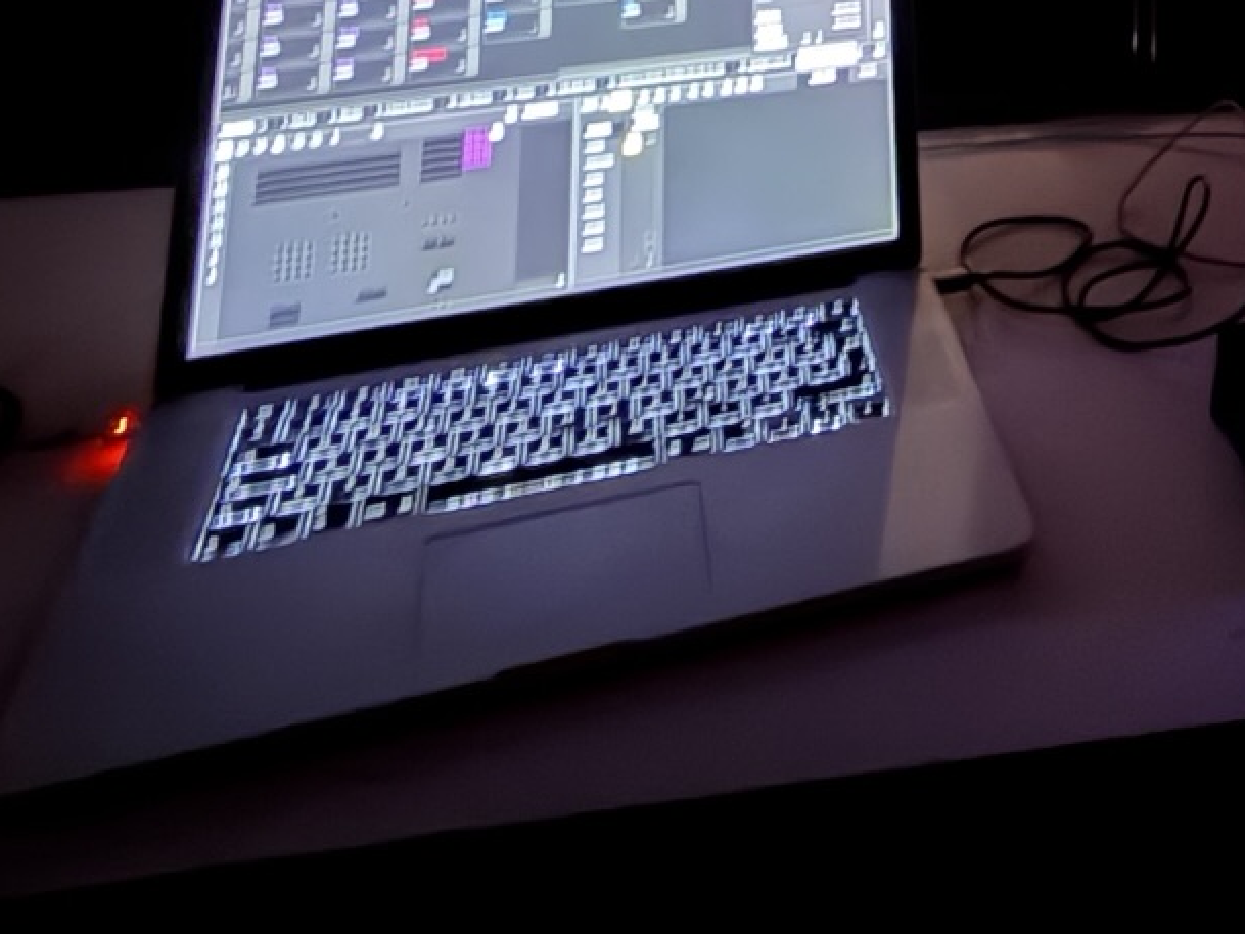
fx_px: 1655
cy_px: -585
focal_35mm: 46
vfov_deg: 23.1
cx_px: 1288
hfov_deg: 36.4
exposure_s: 1/4
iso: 1000
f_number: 2.2
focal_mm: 2.22
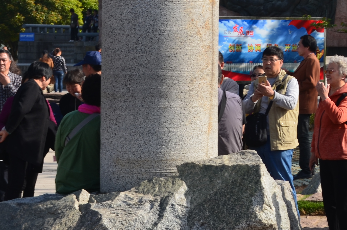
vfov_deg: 7.3
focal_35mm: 184
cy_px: -76
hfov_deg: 11.0
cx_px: 424
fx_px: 1773
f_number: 11
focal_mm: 45
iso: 110
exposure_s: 1/125
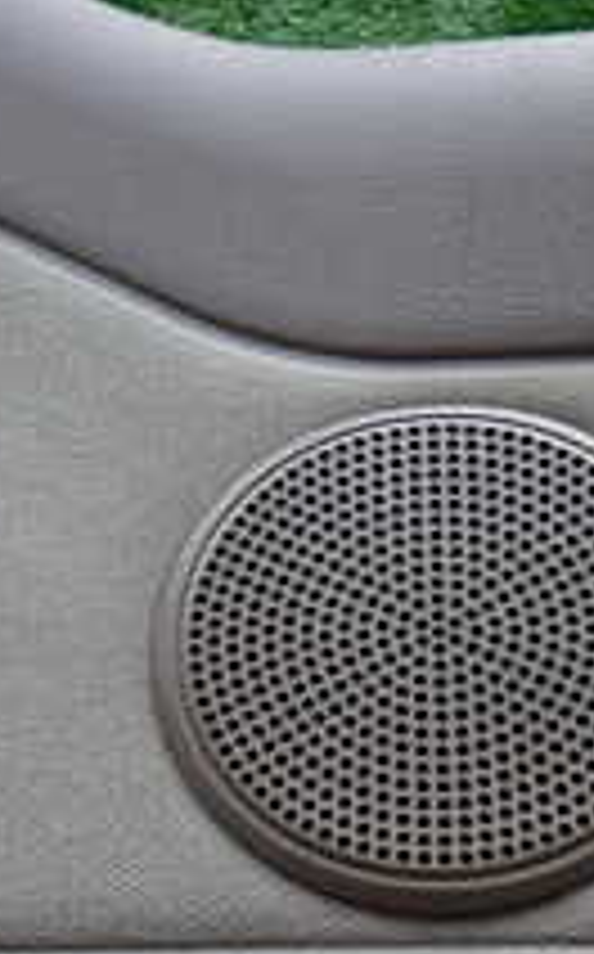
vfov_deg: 26.6
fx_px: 1948
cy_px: 864
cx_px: 198
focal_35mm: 75
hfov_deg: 17.3
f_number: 2
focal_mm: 4.5
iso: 100
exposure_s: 1/125
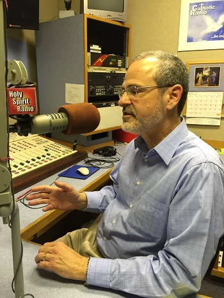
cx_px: 112
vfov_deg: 61.6
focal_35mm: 29
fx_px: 250
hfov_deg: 48.3
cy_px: 149
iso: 50
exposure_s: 1/15
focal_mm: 4.15
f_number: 2.2
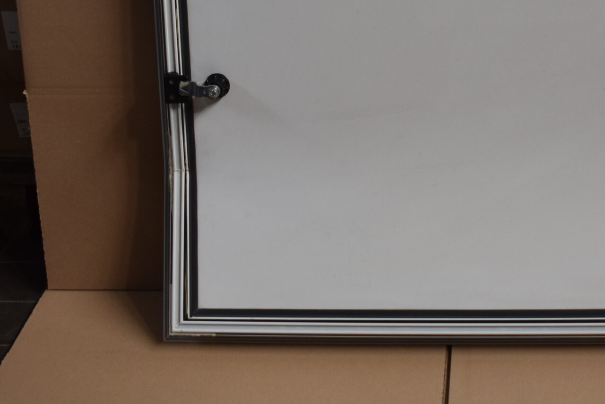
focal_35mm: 69
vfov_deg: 19.2
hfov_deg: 28.5
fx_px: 1160
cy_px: 7
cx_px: 496
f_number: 5.6
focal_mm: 23
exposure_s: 1/125
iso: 400
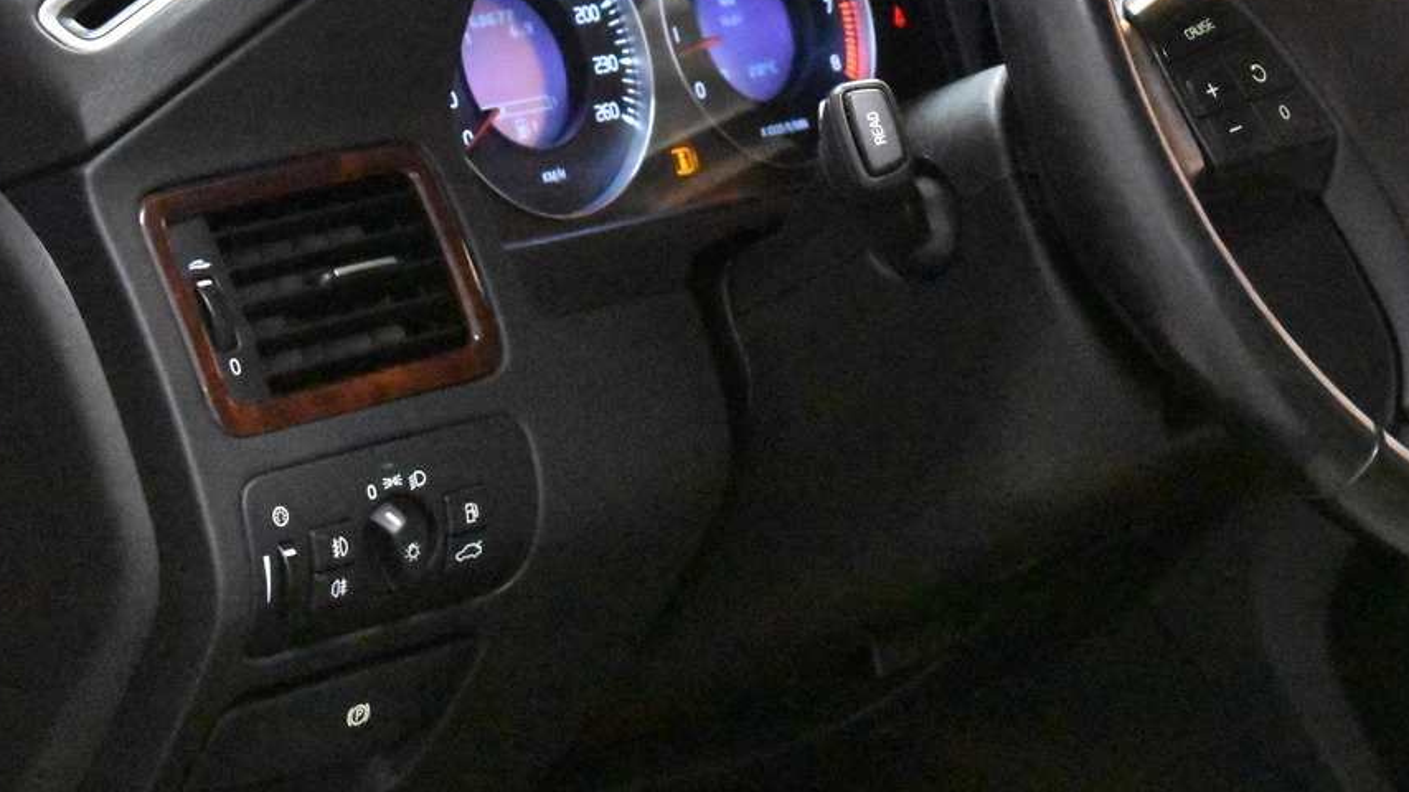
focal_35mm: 155
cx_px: 1282
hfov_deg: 13.7
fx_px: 5790
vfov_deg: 7.8
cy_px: 206
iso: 18000
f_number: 5.6
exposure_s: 1/80
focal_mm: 52
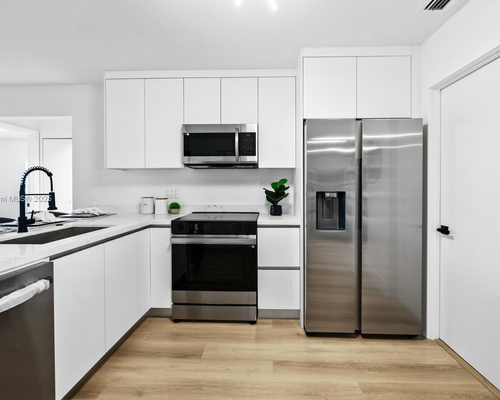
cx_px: 235
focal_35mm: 16
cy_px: 199
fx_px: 237
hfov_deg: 93.0
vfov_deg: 80.4
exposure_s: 1.3
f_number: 8
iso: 200
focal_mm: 14
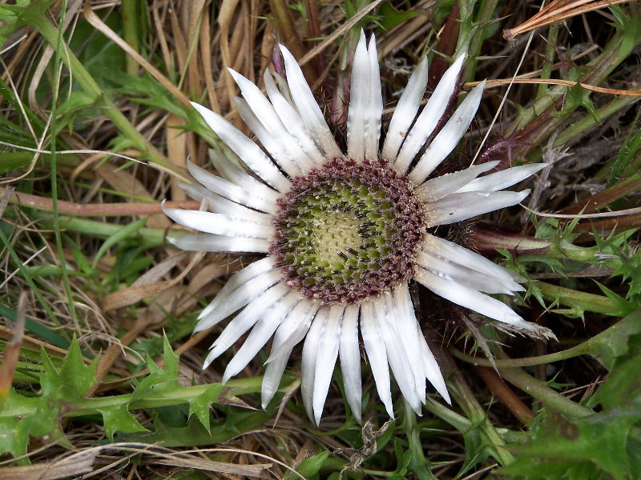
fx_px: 2167
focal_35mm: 117
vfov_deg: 12.7
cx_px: 320
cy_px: 240
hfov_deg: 16.8
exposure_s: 1/250
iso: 80
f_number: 3.2
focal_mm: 19.4
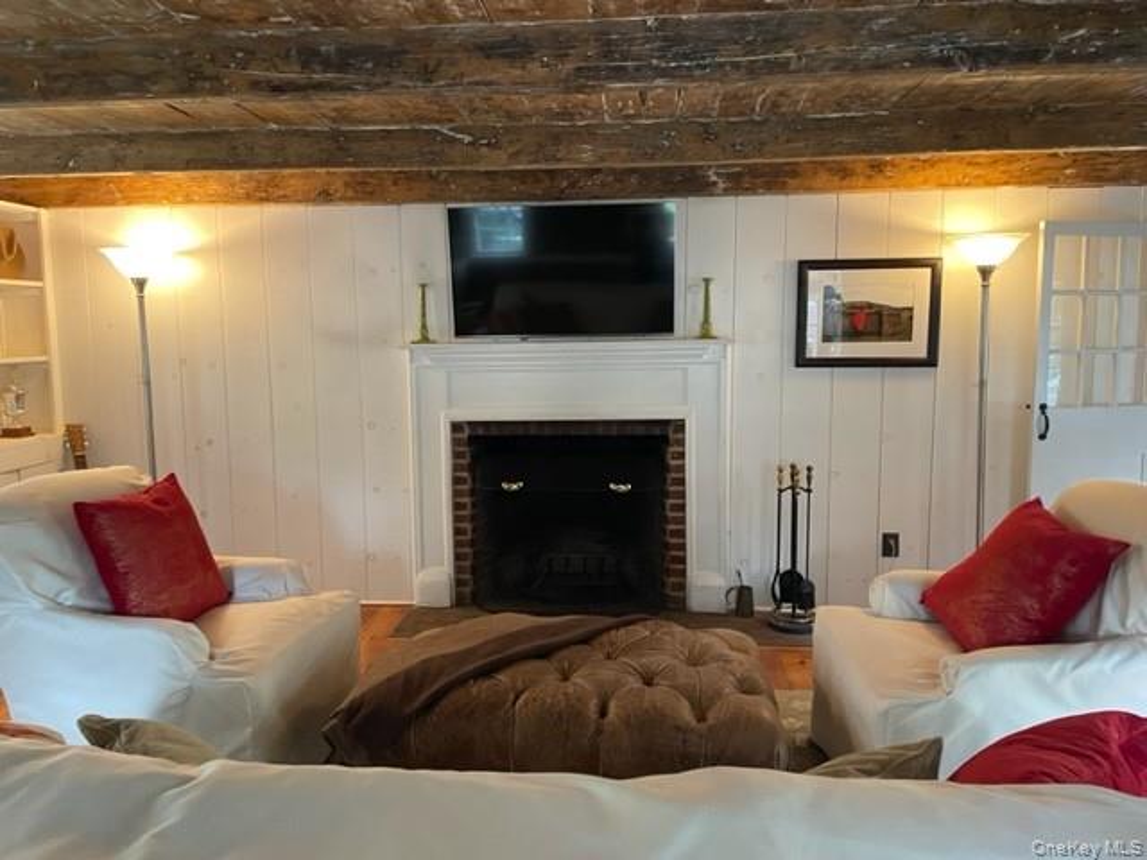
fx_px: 862
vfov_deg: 53.1
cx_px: 574
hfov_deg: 67.3
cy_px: 430
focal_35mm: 26
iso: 400
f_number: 1.6
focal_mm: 4.2
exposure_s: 1/40
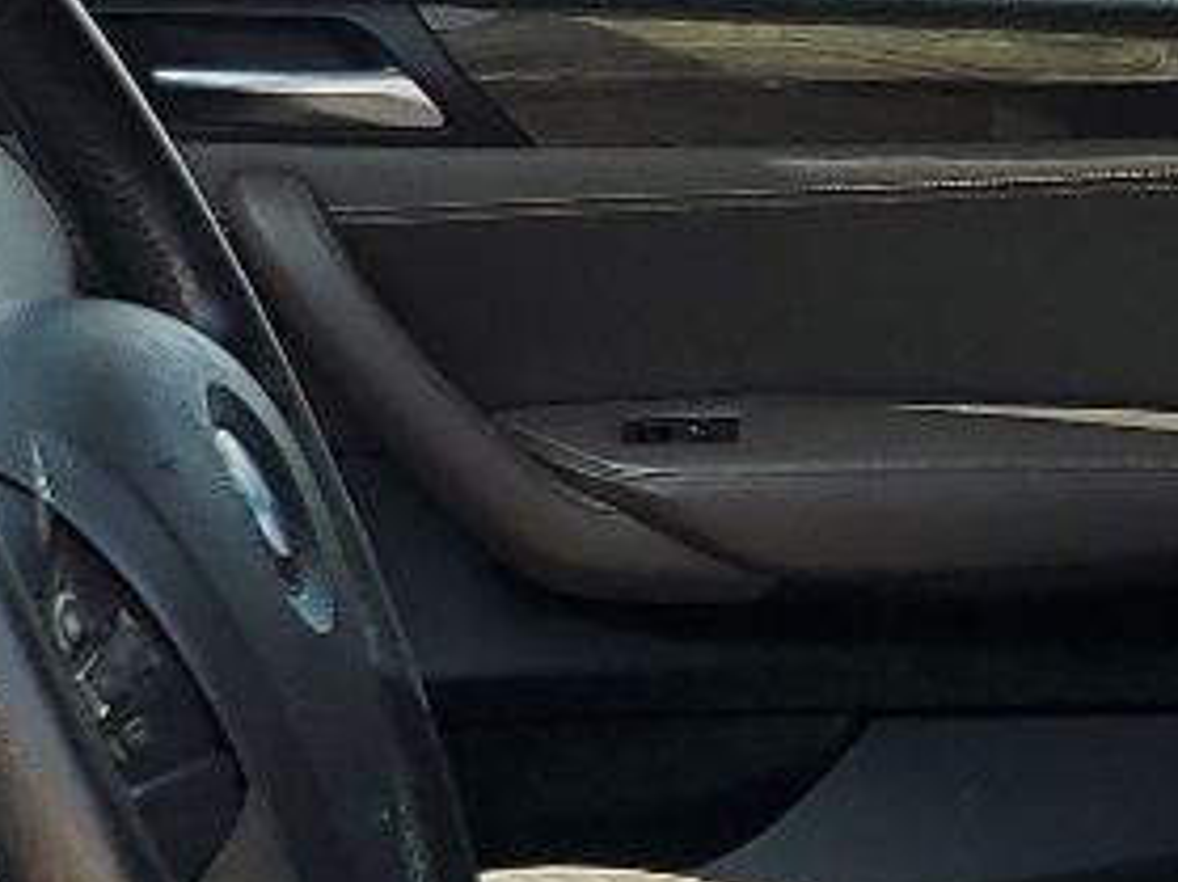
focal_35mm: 149
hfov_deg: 13.2
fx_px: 5068
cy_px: 536
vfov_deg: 9.9
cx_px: 920
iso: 50
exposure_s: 1/1429
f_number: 1.5
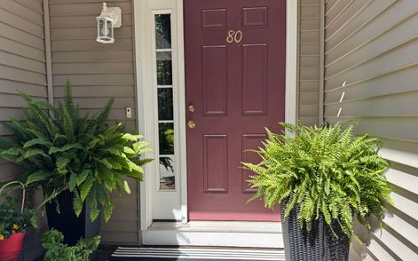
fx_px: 307
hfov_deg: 68.4
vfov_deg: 45.9
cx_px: 214
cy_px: 143
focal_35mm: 27
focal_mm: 6.76
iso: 80
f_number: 1.78
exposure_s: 1/1112
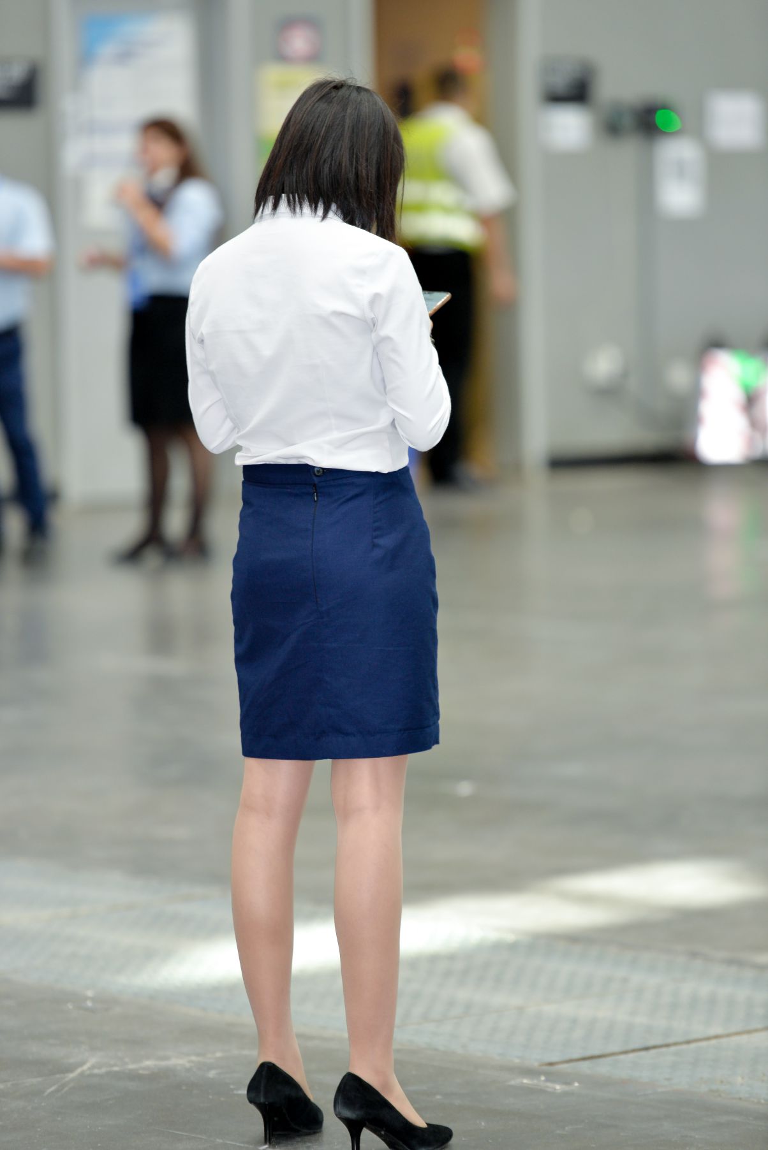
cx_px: 384
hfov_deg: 7.2
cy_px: 575
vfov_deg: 10.8
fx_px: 6075
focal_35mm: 190
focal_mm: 190
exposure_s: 1/60
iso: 400
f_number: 2.8
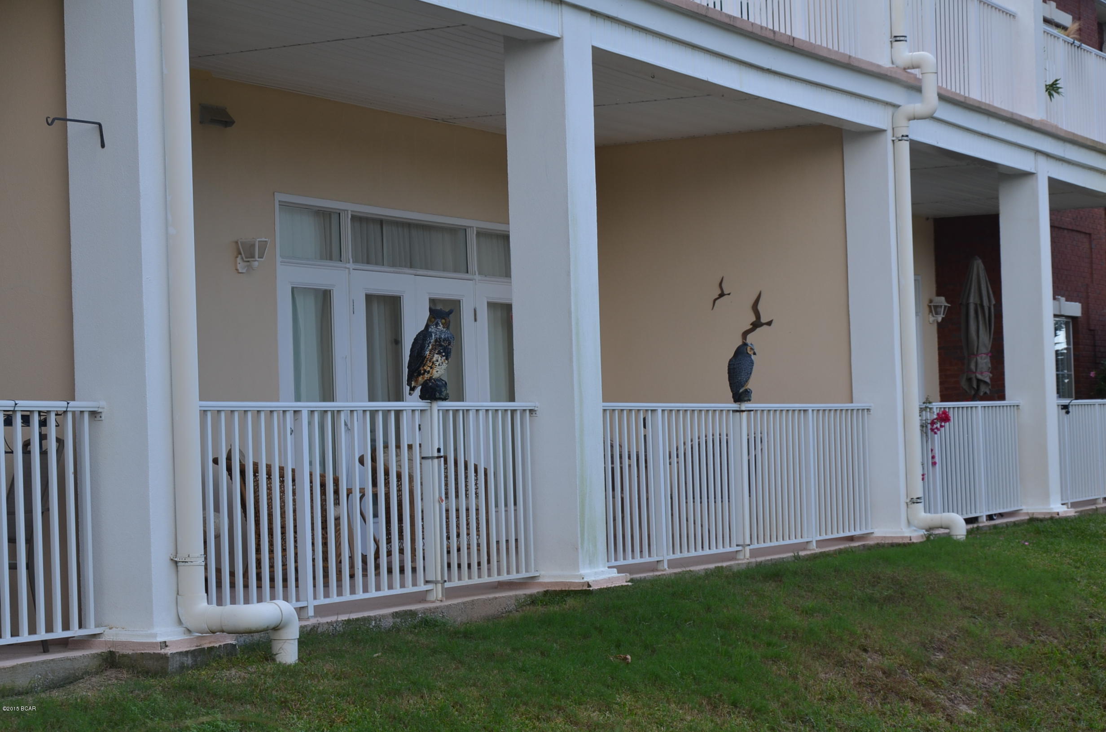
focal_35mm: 78
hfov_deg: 26.0
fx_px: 2391
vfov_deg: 17.4
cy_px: 366
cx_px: 553
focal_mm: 52
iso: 180
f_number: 8
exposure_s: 1/250
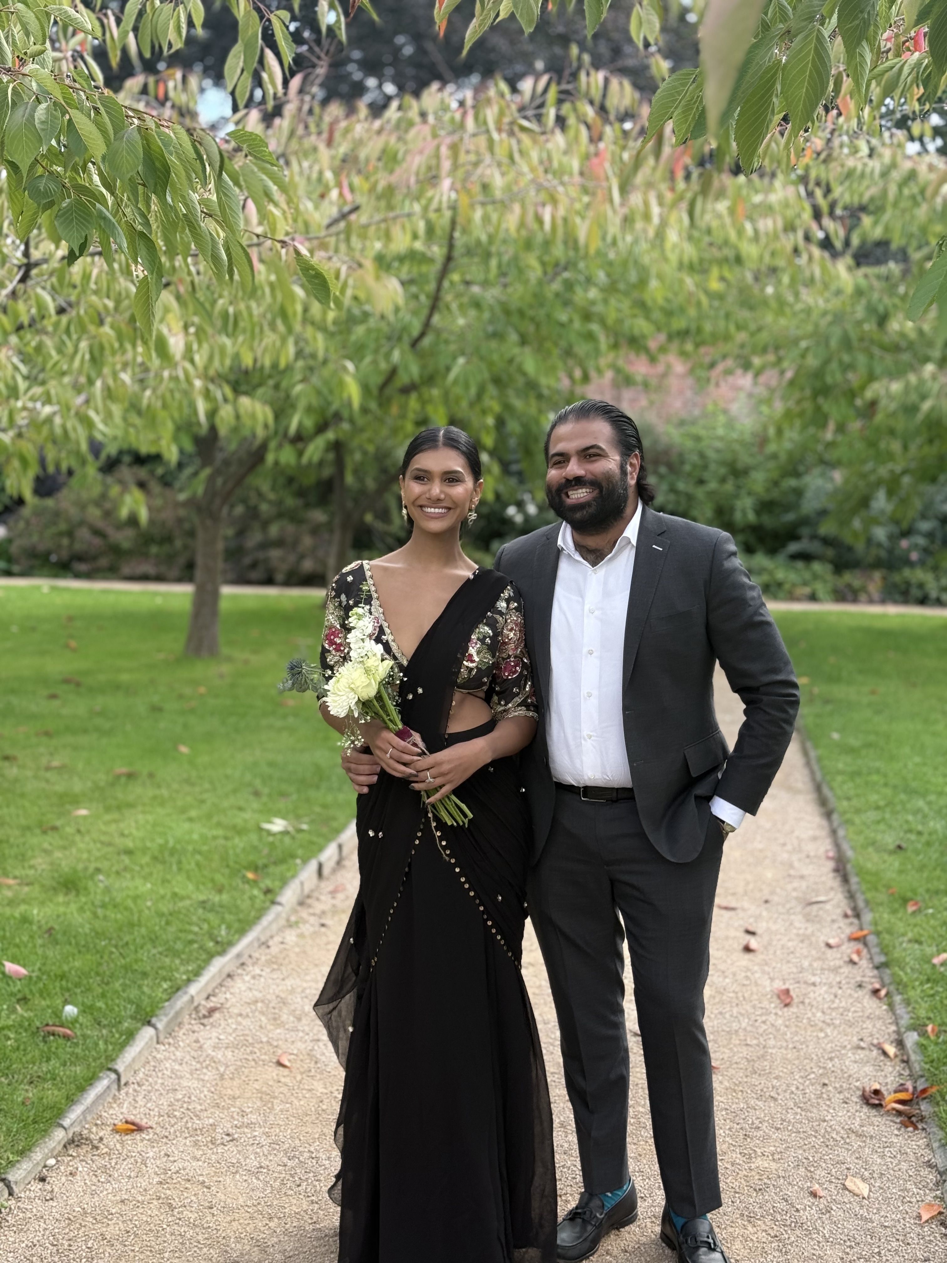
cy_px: 632
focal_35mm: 48
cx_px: 474
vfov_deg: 39.7
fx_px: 1751
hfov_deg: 30.3
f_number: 1.78
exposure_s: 1/490
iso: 80
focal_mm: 6.76
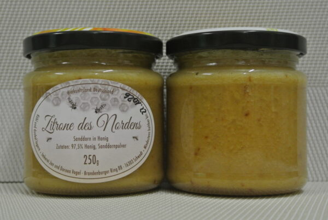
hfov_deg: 32.8
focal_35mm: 61
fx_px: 557
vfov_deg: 22.3
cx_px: 164
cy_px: 110
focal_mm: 22.7
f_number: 5
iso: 800
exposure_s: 1/25
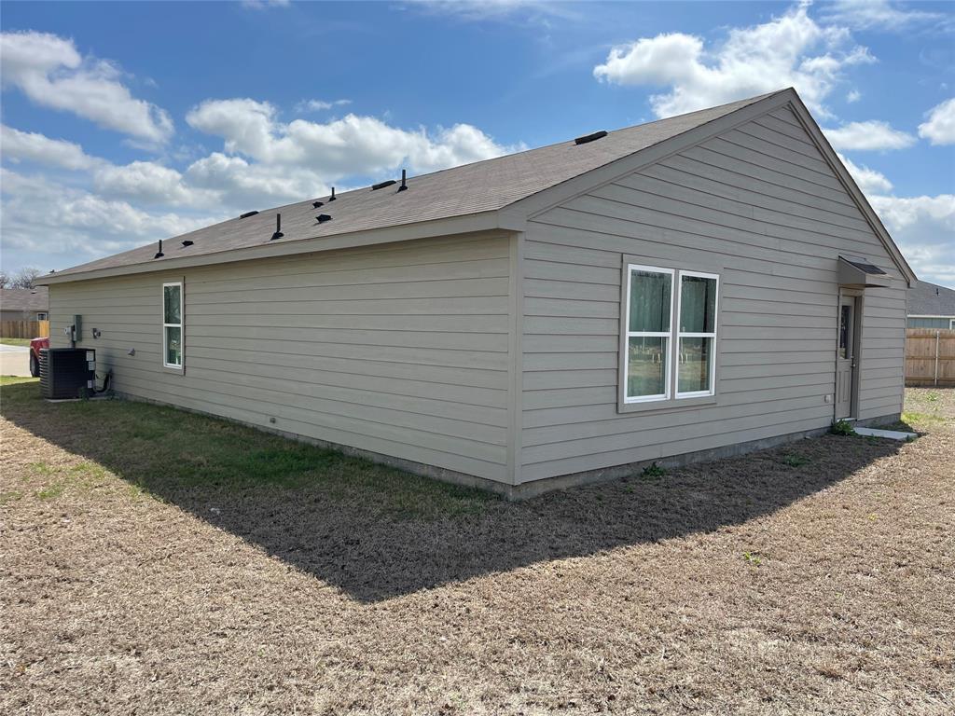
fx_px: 690
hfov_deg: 69.4
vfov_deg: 54.9
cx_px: 478
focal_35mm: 25
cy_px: 358
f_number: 1.6
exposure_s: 1/4348
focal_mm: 5.1
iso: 32
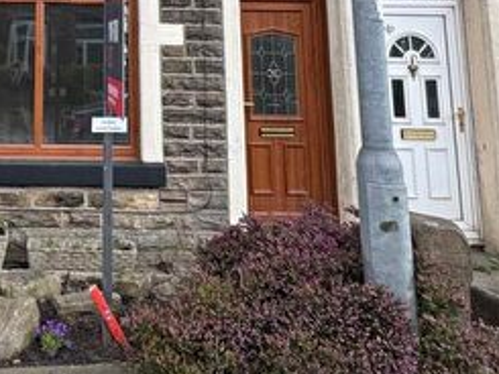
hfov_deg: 41.8
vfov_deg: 32.2
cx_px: 22
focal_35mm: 40
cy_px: -27
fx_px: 577
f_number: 2.2
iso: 40
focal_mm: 2.22
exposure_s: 1/202
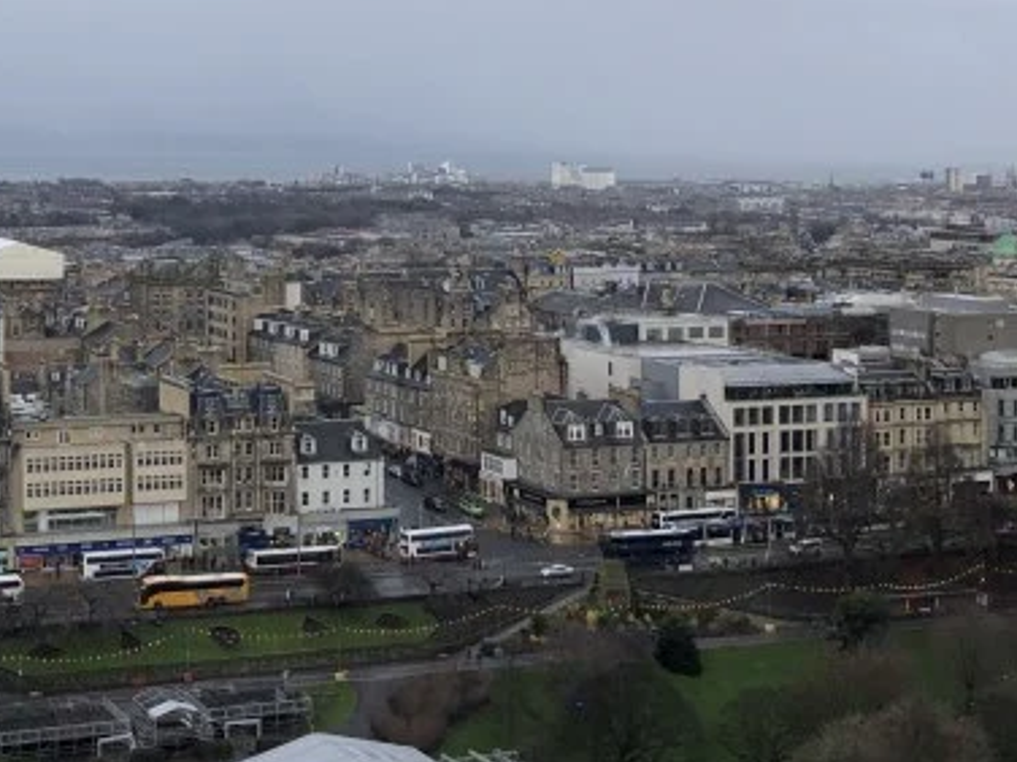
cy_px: 166
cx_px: 160
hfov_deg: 28.2
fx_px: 1968
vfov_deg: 21.7
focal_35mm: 67
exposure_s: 1/318
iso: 20
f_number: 1.8
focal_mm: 4
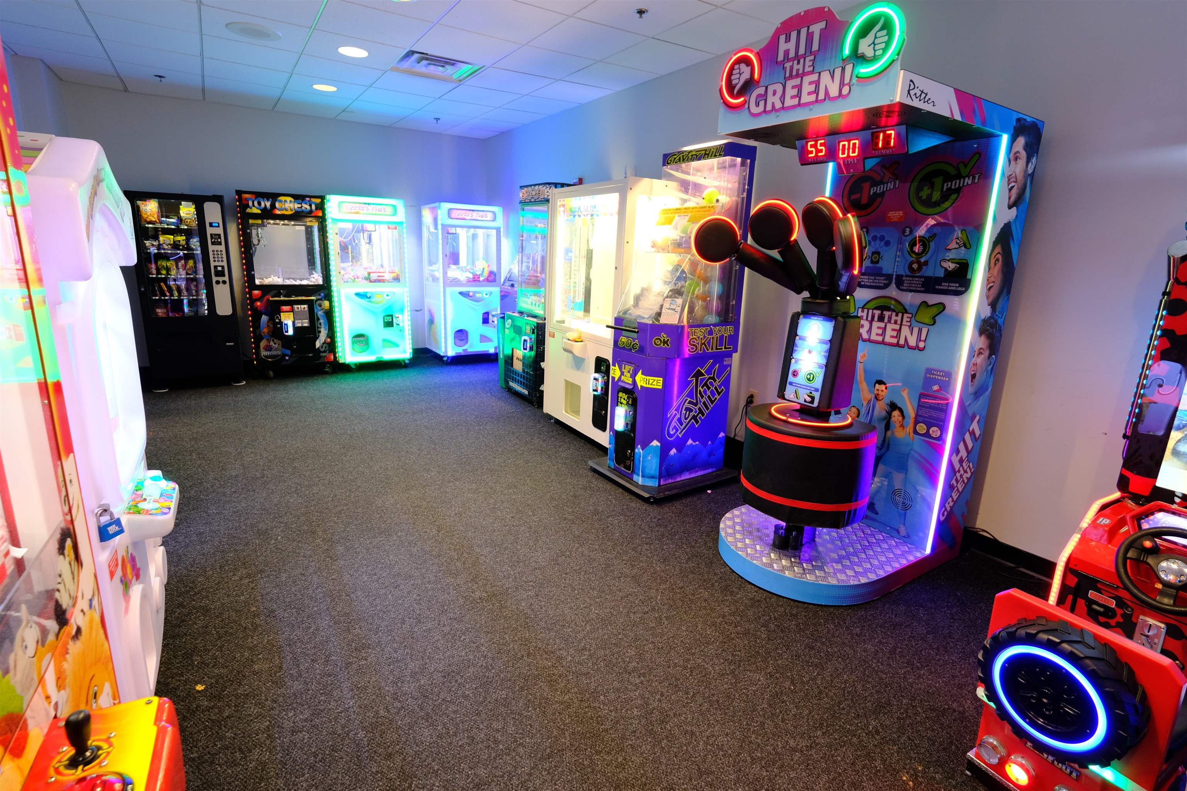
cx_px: 594
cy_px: 396
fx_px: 494
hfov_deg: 100.4
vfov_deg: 77.3
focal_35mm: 15
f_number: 4
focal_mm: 10
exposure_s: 1/15
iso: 500
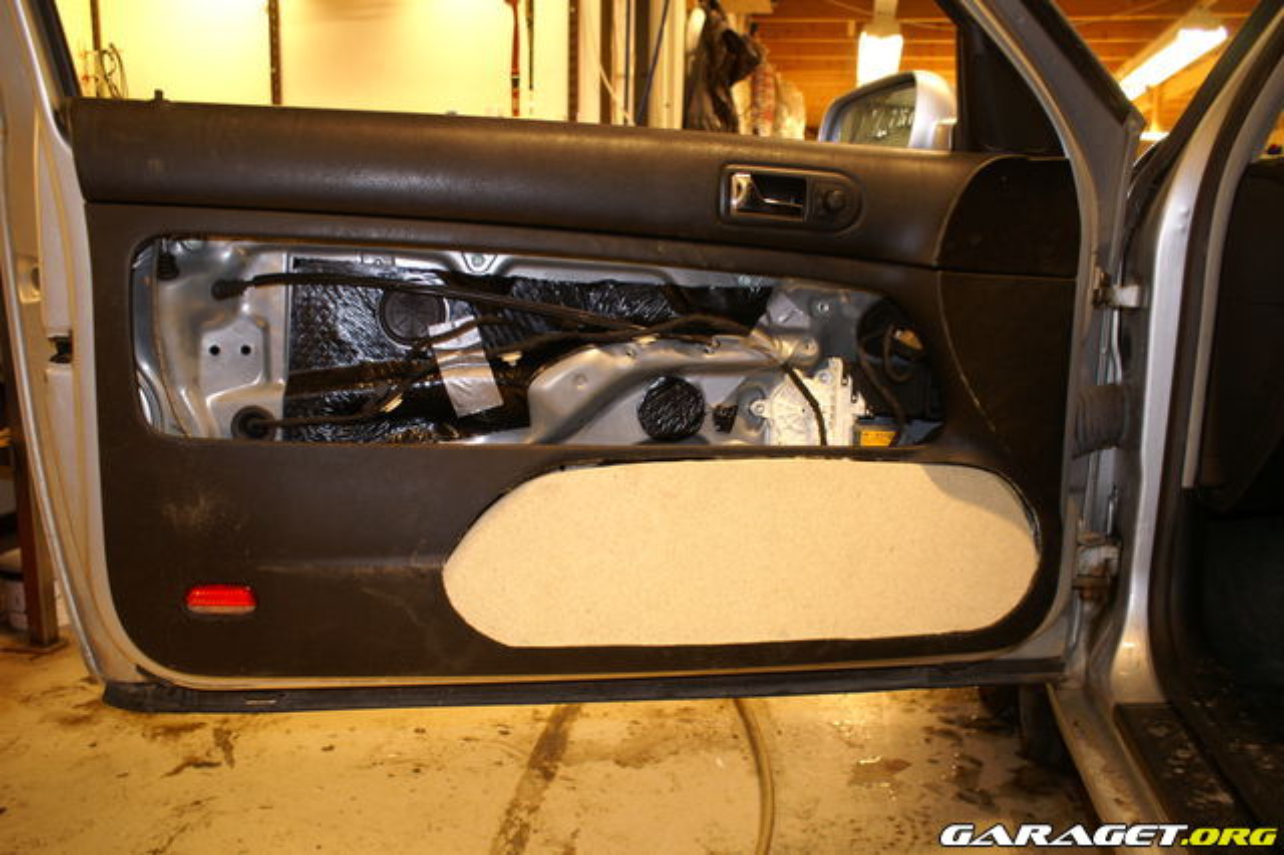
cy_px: 428
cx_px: 642
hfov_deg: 62.0
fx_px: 1069
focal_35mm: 30
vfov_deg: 43.6
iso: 400
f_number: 4
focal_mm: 20
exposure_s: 1/20
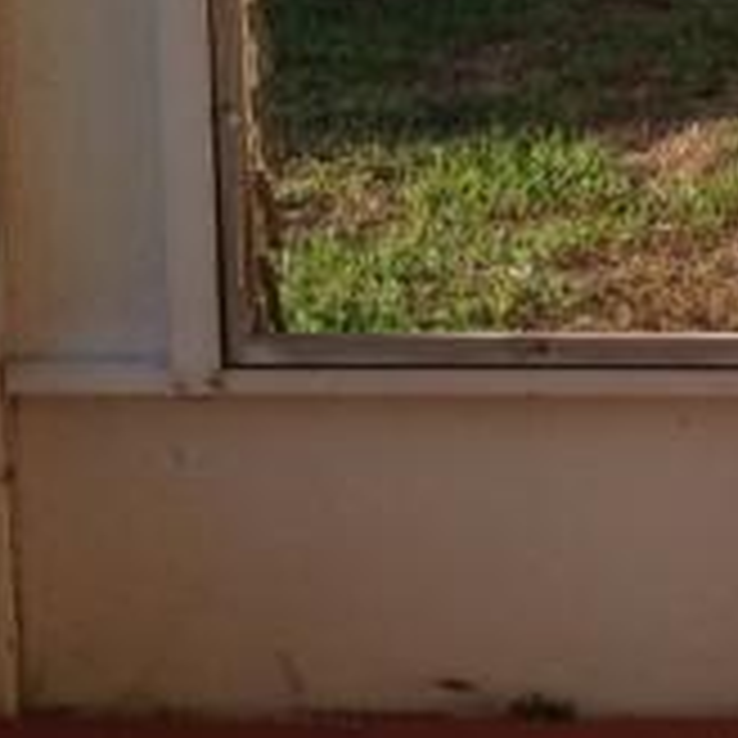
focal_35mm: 182
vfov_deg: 9.6
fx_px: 4390
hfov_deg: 9.2
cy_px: 47
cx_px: 1318
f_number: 2.4
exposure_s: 1/935
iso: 50
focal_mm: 4.12
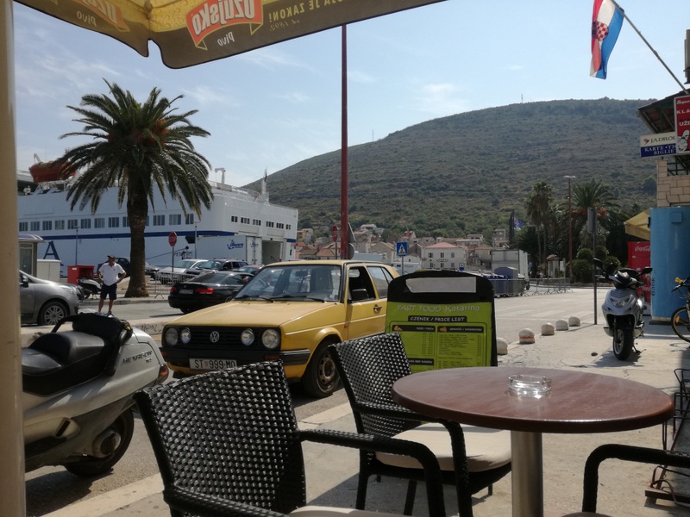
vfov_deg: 51.4
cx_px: 345
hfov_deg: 65.3
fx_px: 538
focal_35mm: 27
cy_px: 258
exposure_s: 1/2183
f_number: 2
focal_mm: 3.79
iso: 50
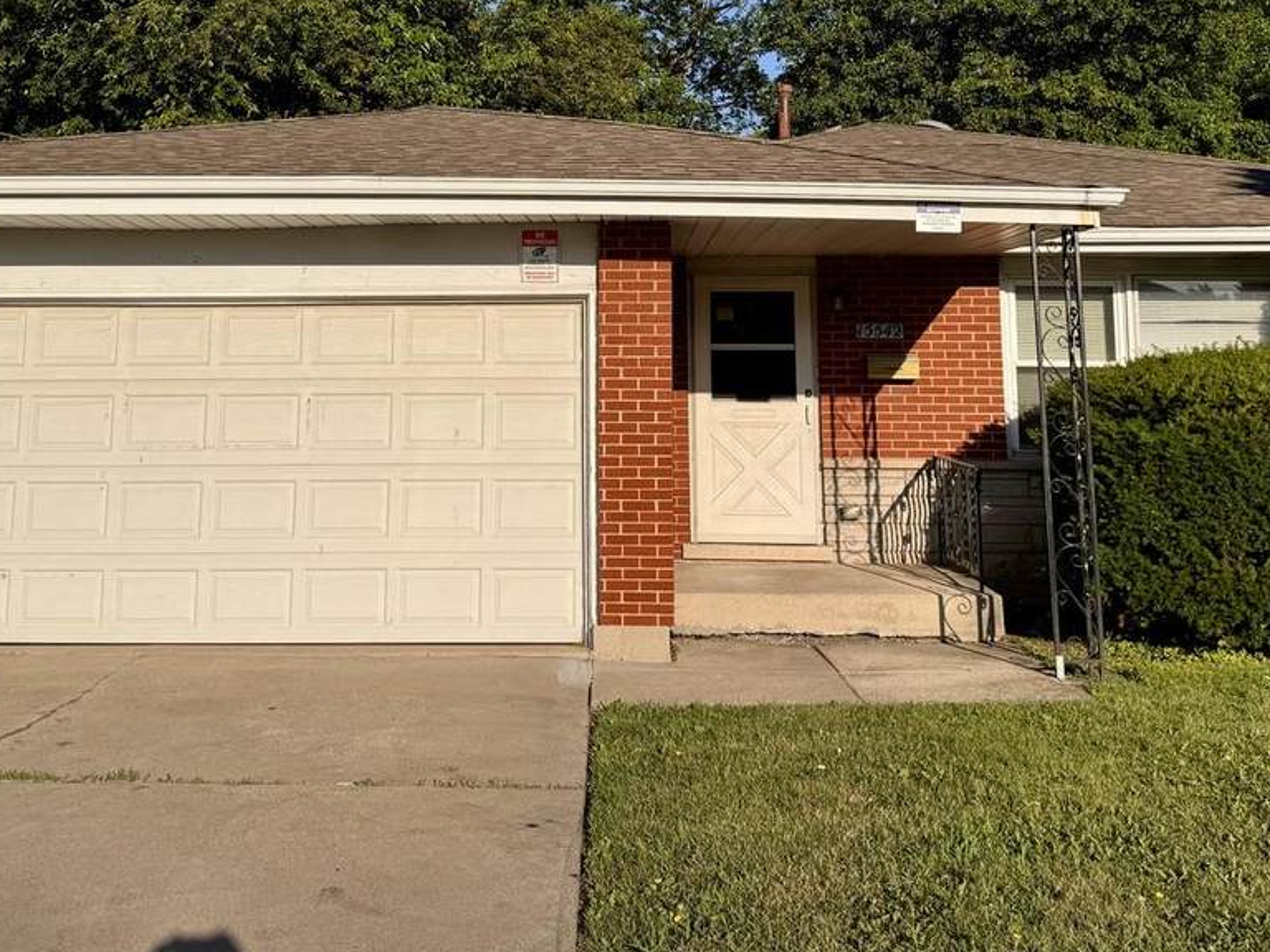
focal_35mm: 40
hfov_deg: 46.8
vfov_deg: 34.7
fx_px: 1468
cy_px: 172
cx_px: 585
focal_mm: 6.76
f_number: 1.78
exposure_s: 1/7092
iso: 80
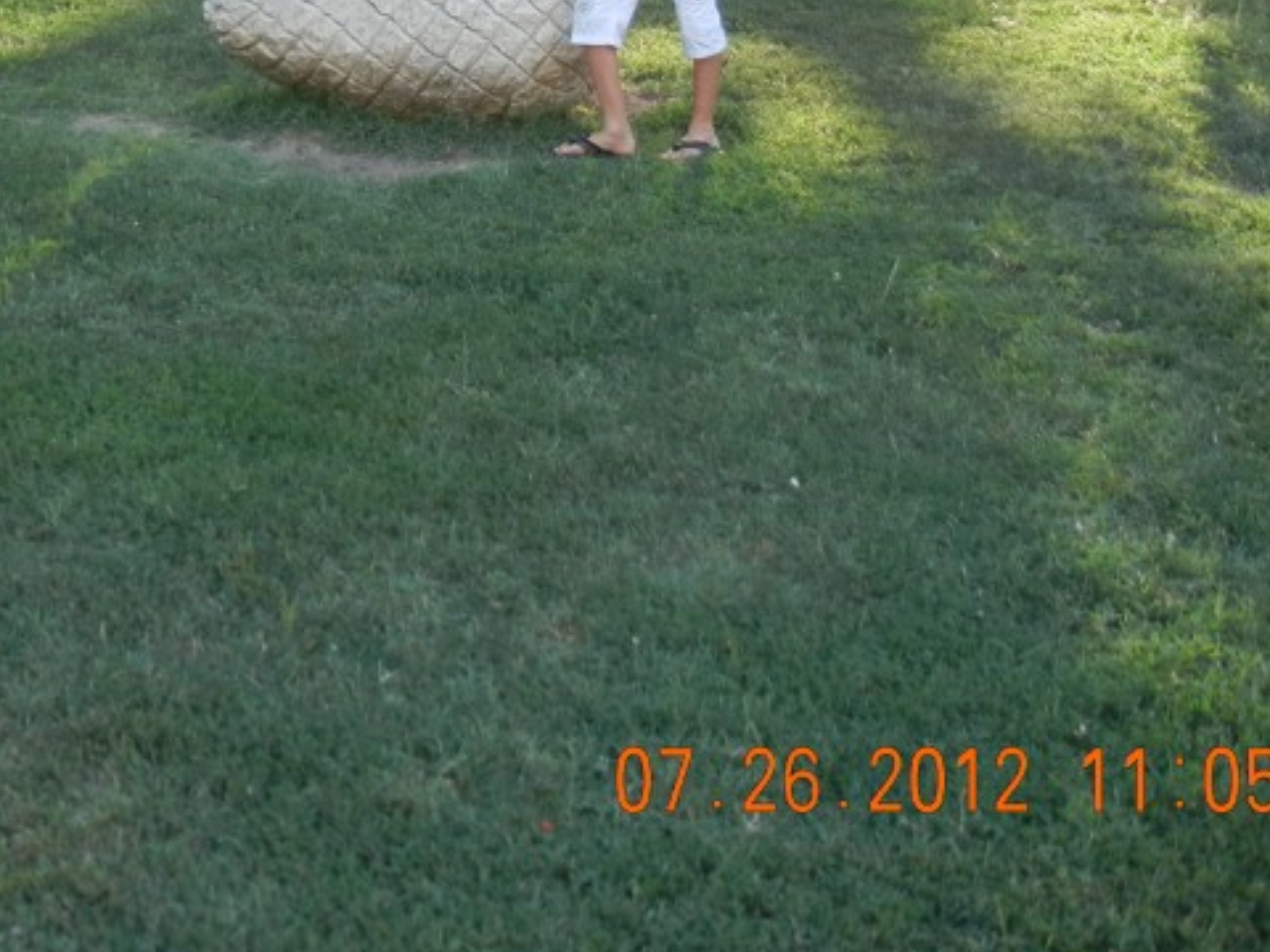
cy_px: -24
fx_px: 2348
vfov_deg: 22.0
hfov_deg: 28.9
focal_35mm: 64
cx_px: 93
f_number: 3.5
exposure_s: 1/130
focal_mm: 5.4
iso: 160
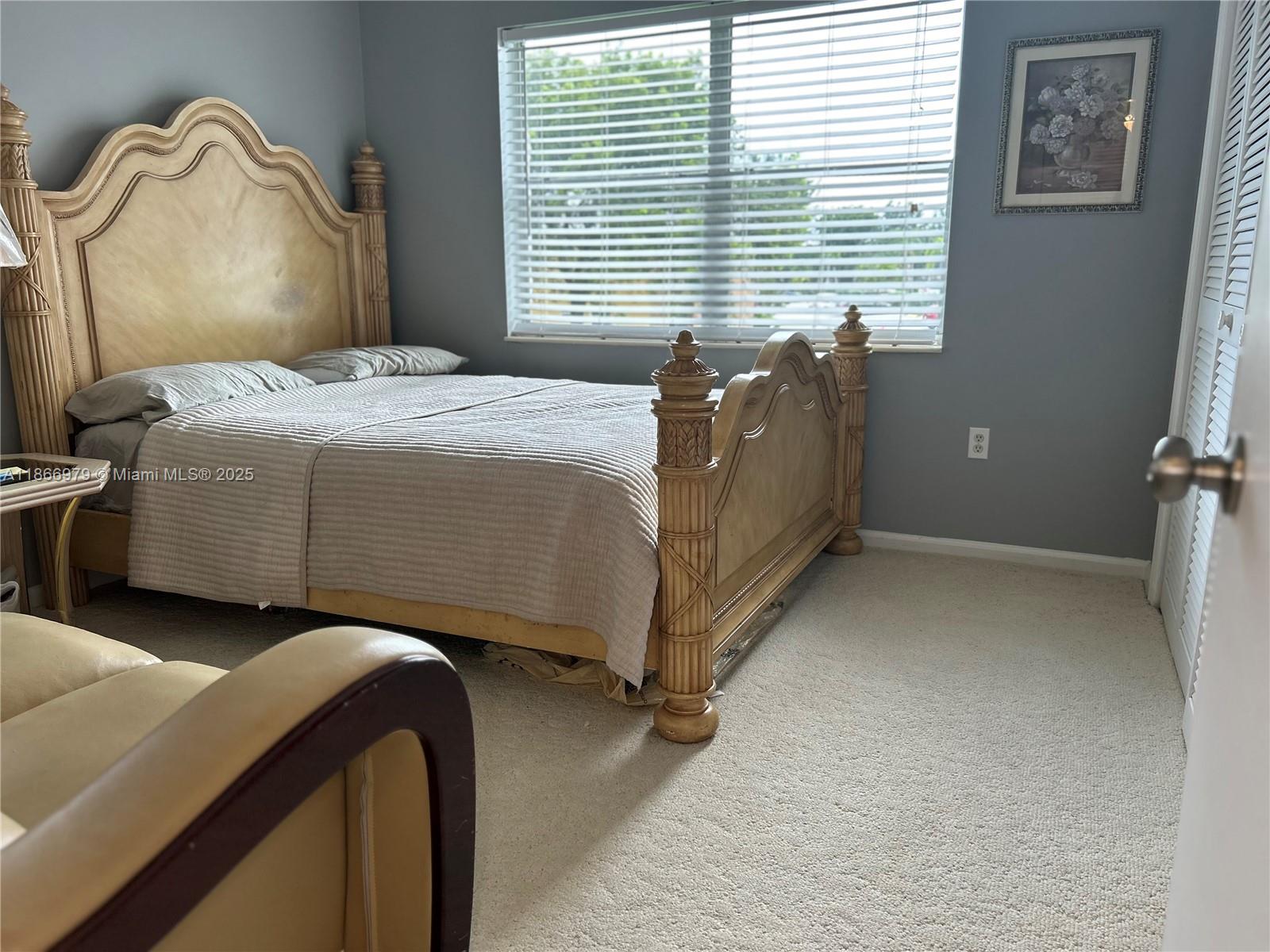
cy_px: 476
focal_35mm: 26
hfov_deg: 67.3
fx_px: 954
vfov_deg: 53.1
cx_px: 635
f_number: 1.5
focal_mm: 5.7
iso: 80
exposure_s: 1/120
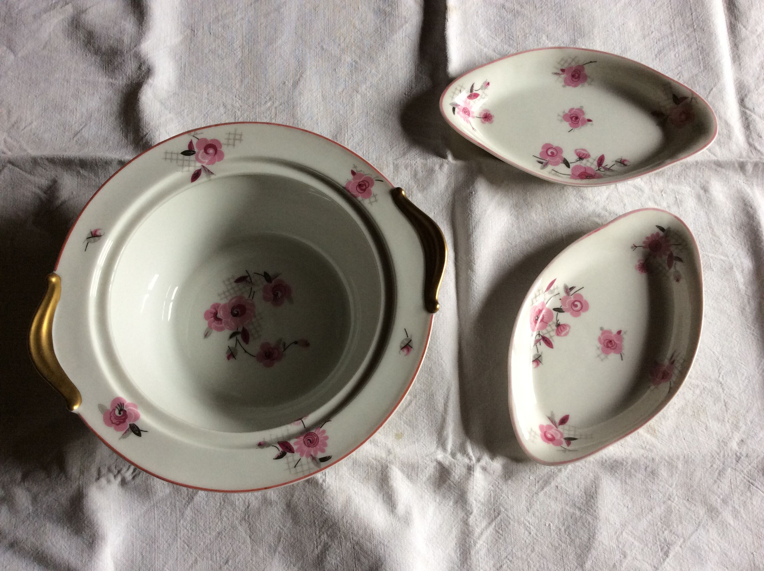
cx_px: 382
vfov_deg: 44.1
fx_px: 705
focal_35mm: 32
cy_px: 286
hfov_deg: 56.9
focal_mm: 3.3
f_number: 2.4
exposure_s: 1/25
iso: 64
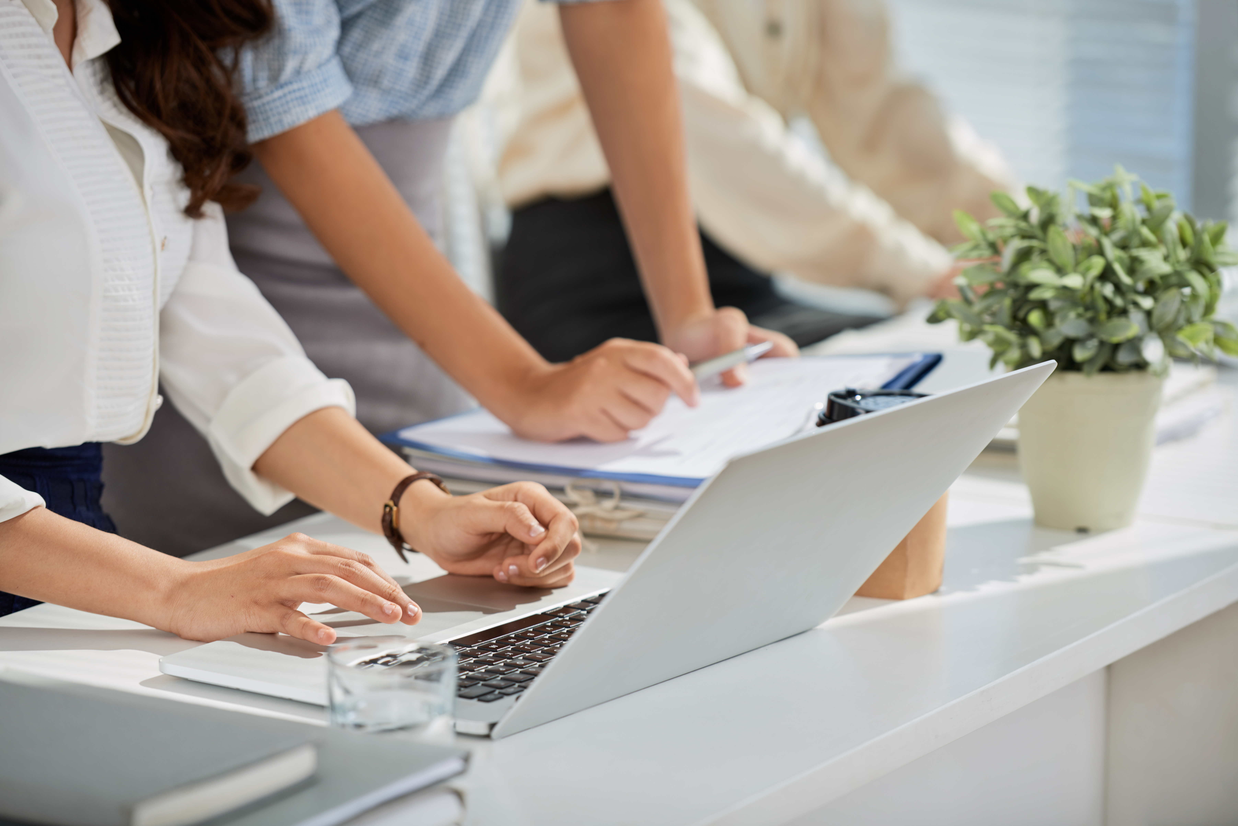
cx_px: 619
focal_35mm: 150
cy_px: 413
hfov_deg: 13.7
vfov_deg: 9.2
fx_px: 5160
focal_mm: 150
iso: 50
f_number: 4
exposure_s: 1/250
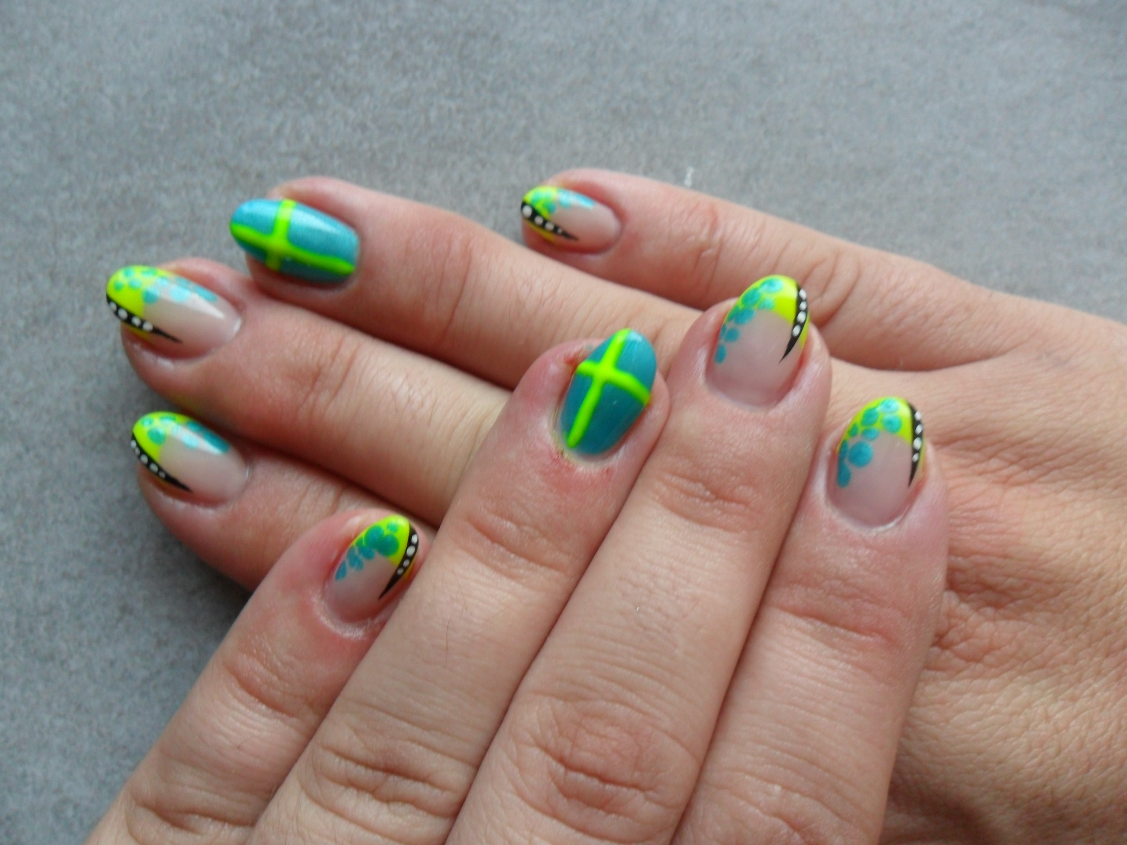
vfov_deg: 51.4
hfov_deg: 65.3
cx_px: 564
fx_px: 879
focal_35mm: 27
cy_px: 422
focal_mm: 4.9
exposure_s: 1/30
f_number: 3.5
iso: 160
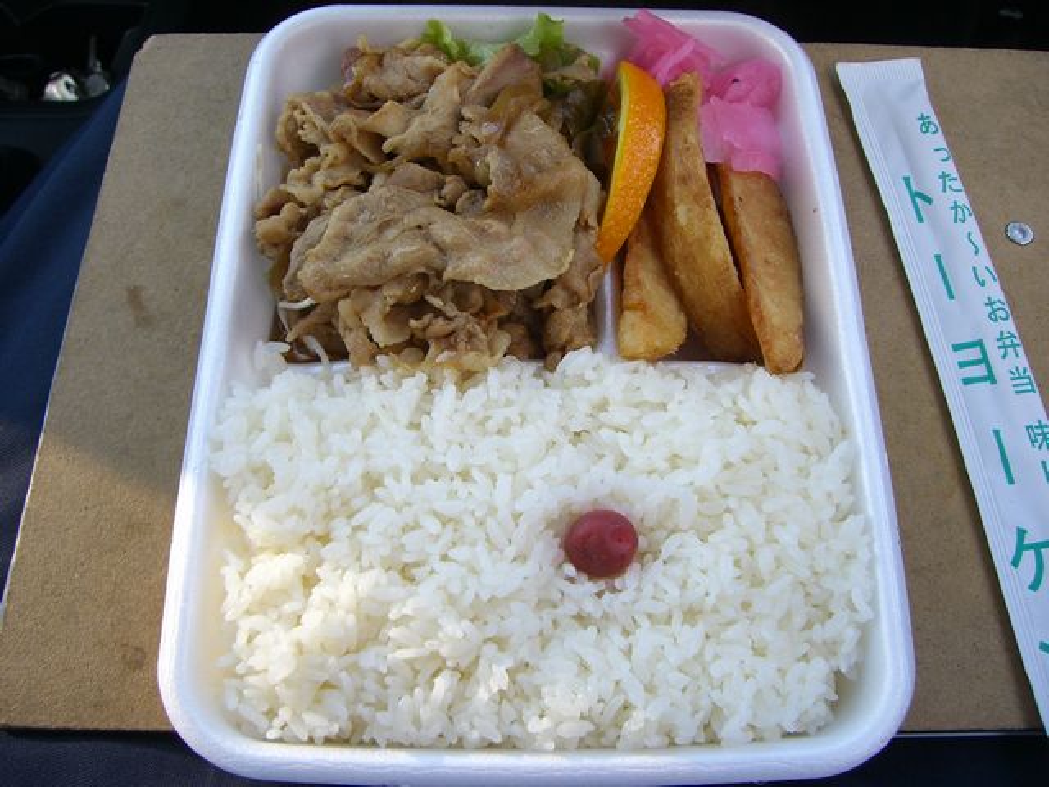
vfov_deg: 37.7
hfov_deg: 49.0
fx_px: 1152
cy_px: 394
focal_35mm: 38
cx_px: 524
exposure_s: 1/60
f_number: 2.7
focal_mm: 6.2
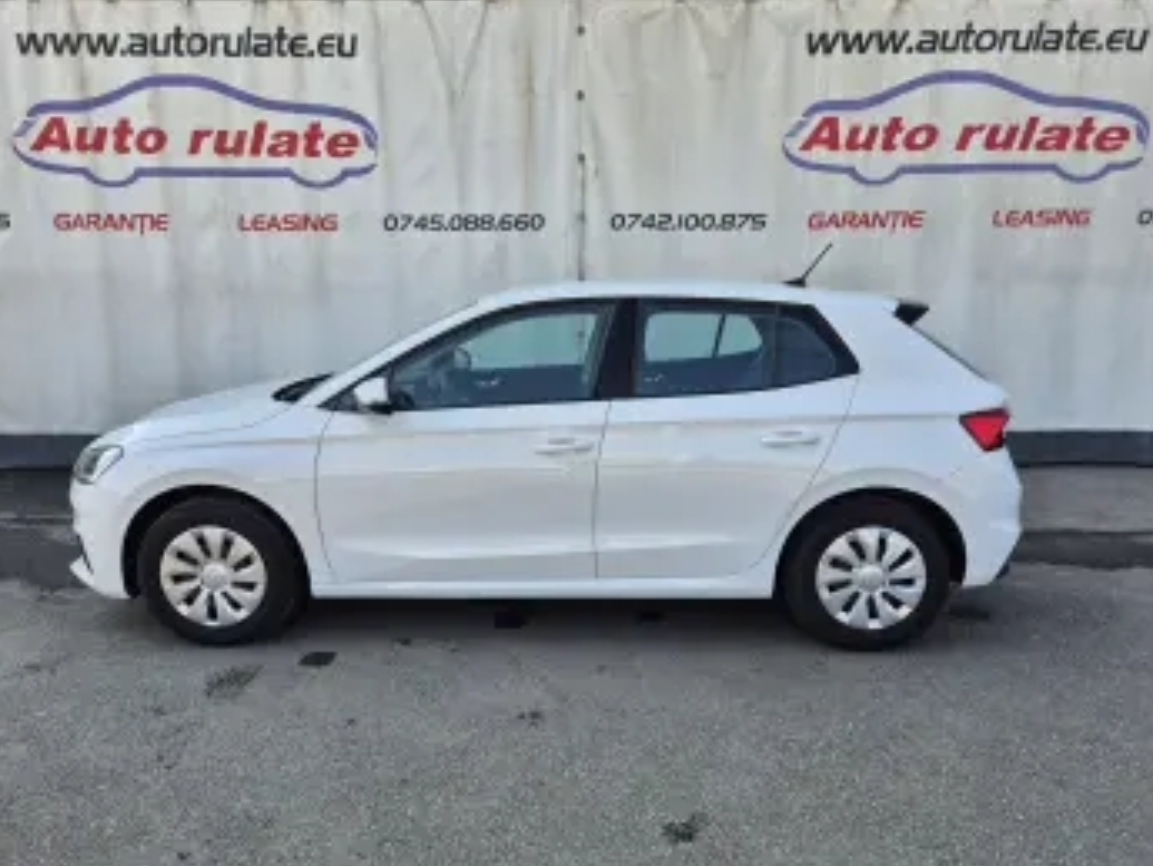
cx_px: 561
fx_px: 800
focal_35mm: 24
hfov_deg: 71.6
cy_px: 448
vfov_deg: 56.8
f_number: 1.8
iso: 25
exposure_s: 1/536
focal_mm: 5.4
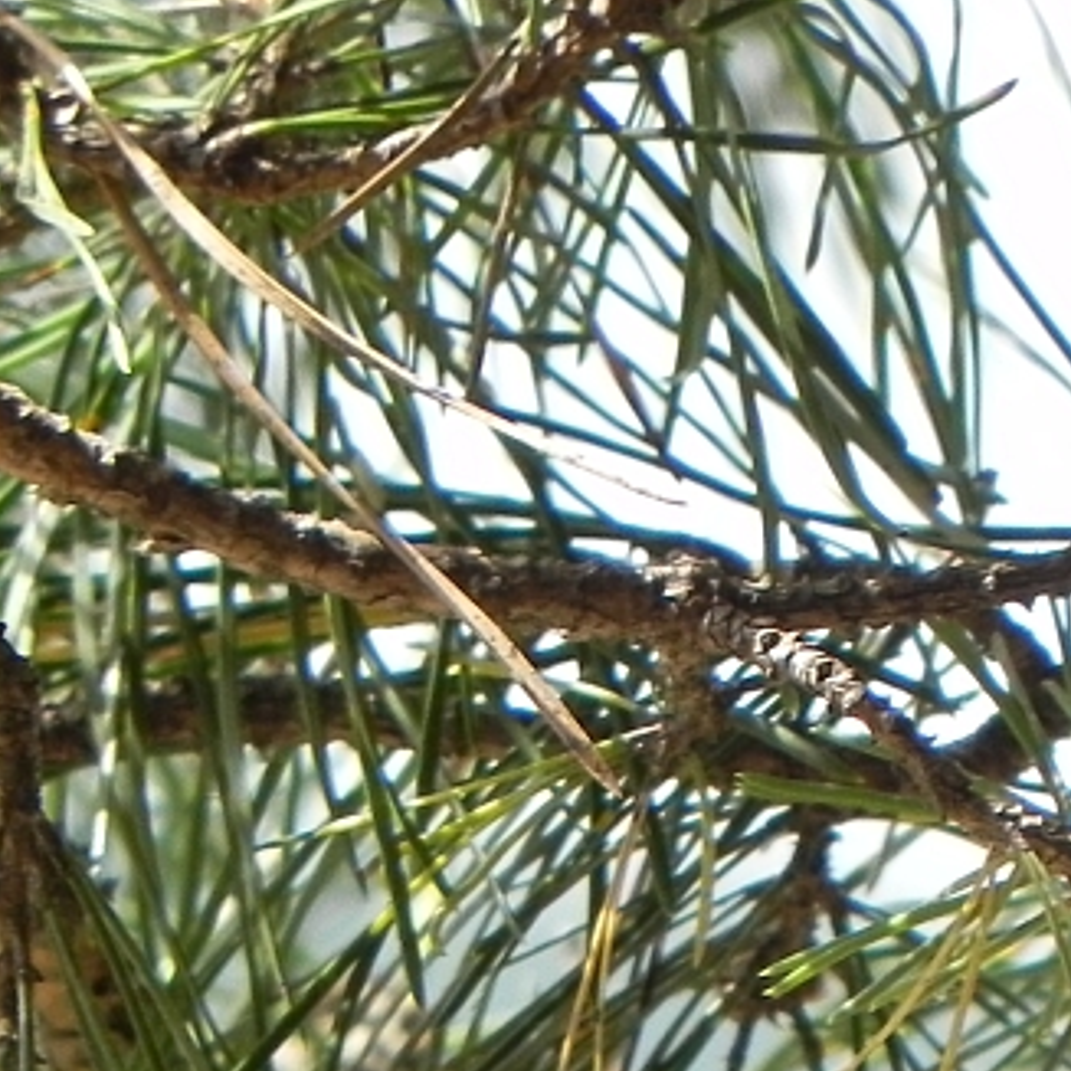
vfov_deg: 1.0
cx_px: 626
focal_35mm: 1673
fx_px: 58562
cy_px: 1087
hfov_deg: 1.0
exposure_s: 1/240
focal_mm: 107.6
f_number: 5
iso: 160
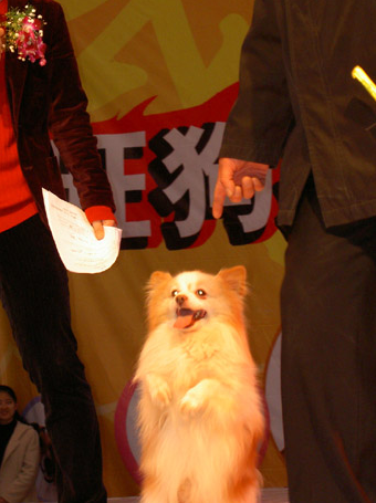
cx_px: 184
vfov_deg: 19.1
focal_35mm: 103
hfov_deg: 14.3
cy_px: 256
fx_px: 1495
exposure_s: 1/80
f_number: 4.5
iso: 200
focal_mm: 20.6
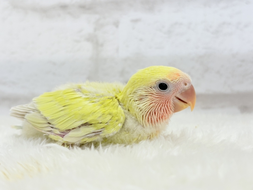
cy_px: 95
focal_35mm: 52
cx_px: 126
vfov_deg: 28.0
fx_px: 380
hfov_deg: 36.8
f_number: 1.6
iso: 32
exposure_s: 1/50
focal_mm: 5.96
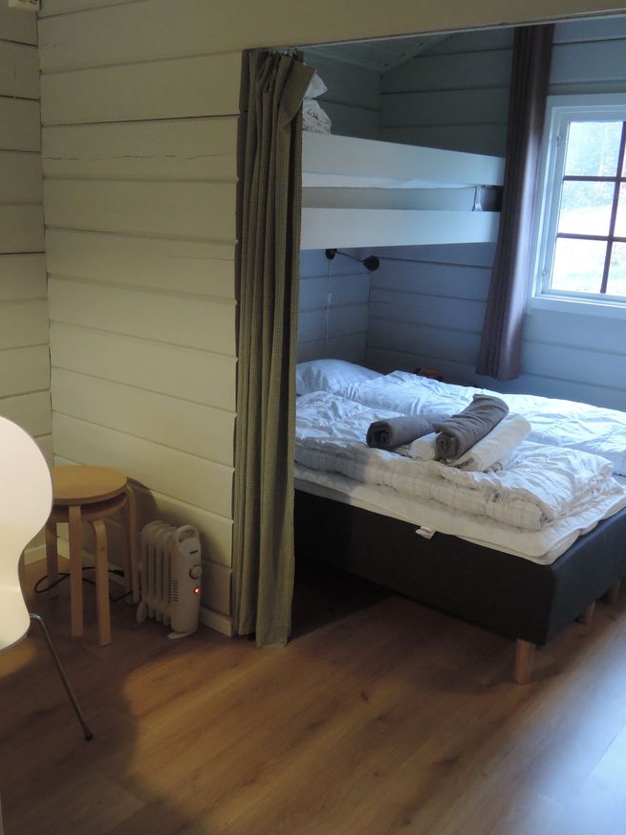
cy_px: 413
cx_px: 274
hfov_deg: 42.9
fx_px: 796
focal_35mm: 33
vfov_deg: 55.3
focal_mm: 5.1
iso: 720
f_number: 2.8
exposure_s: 1/30
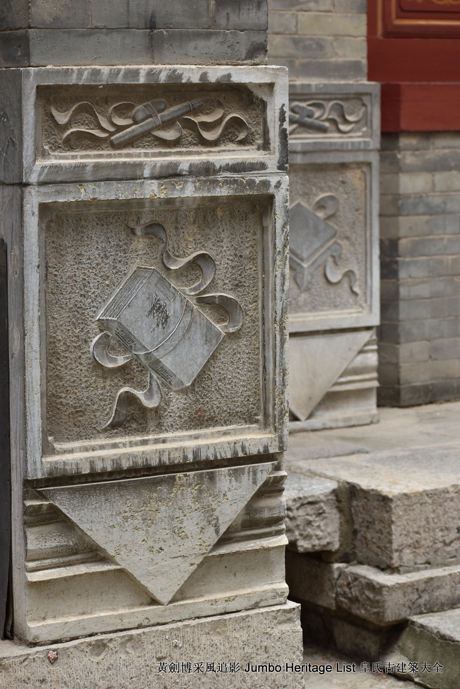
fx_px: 2011
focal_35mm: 105
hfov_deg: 13.1
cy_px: 344
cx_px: 230
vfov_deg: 19.4
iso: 320
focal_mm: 70
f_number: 5.6
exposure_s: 1/250
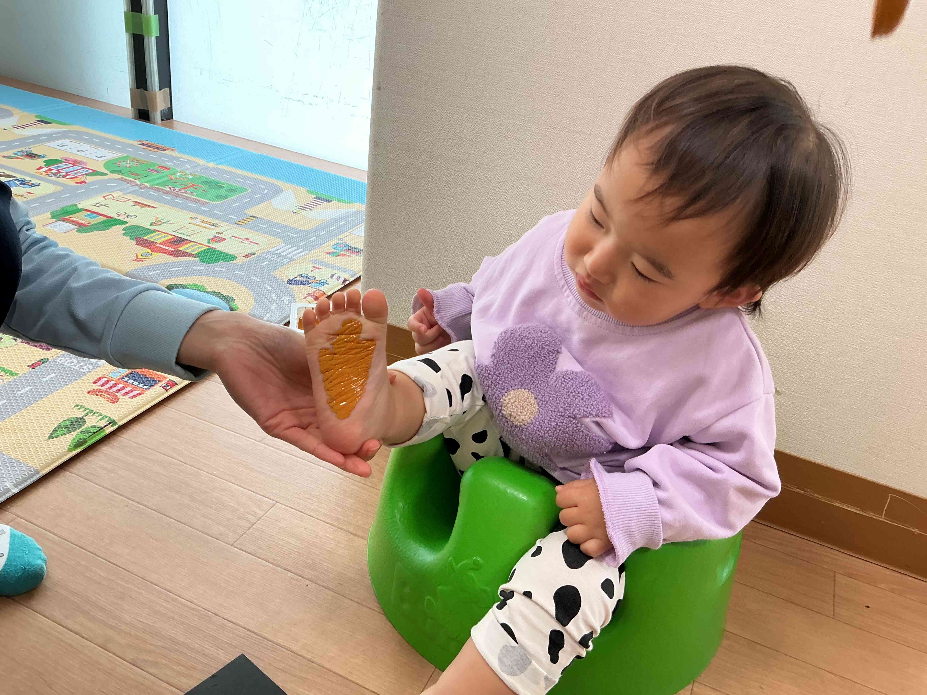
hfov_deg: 61.7
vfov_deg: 48.2
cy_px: 348
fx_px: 777
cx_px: 464
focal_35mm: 29
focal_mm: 3
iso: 50
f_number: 1.8
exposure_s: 1/120
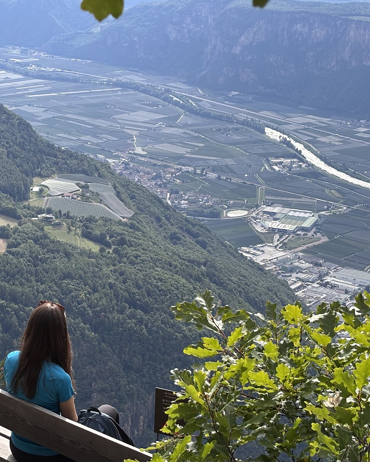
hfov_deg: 18.8
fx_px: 1109
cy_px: 242
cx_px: 78
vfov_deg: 23.6
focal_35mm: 81
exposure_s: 1/831
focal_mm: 5.96
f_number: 1.6
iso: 32
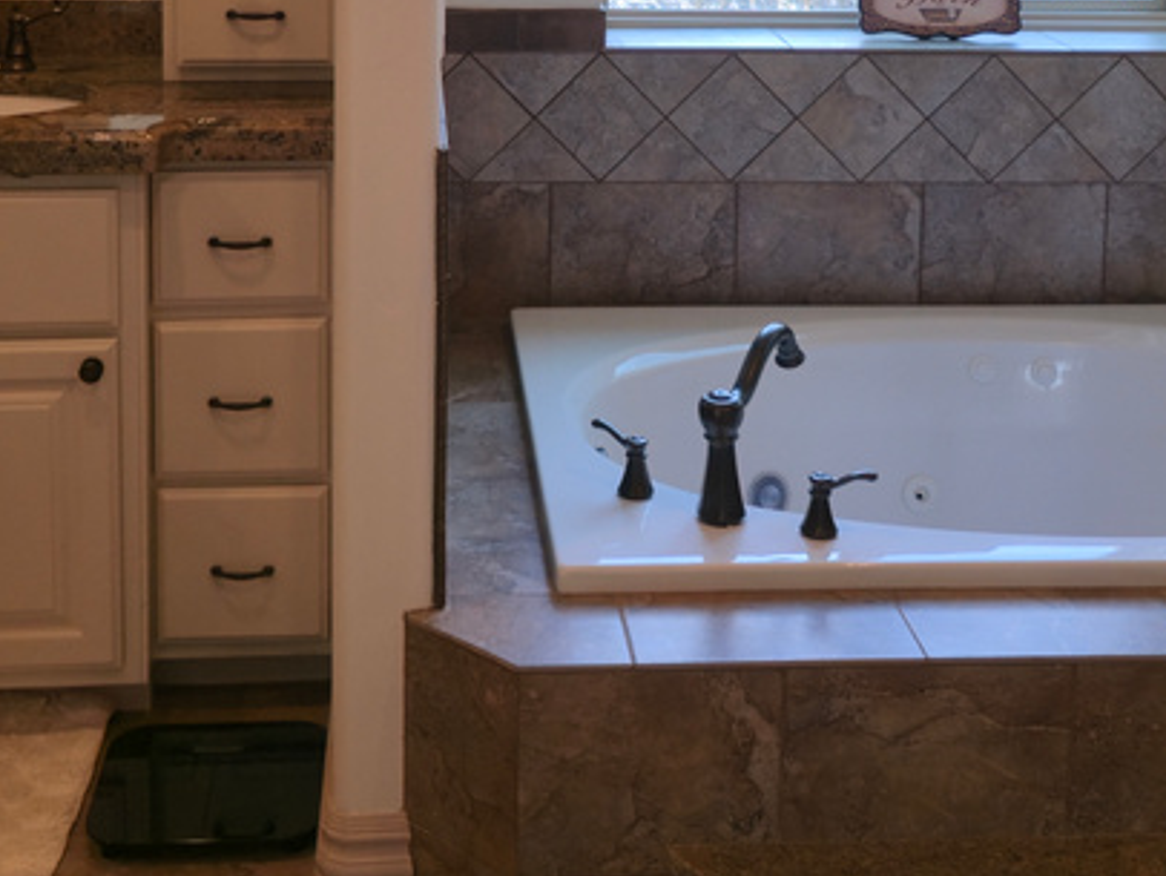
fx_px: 1955
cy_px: -57
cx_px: 543
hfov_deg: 33.2
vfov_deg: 23.8
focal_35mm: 58
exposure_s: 1/60
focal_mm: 6.3
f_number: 1.7
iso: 25
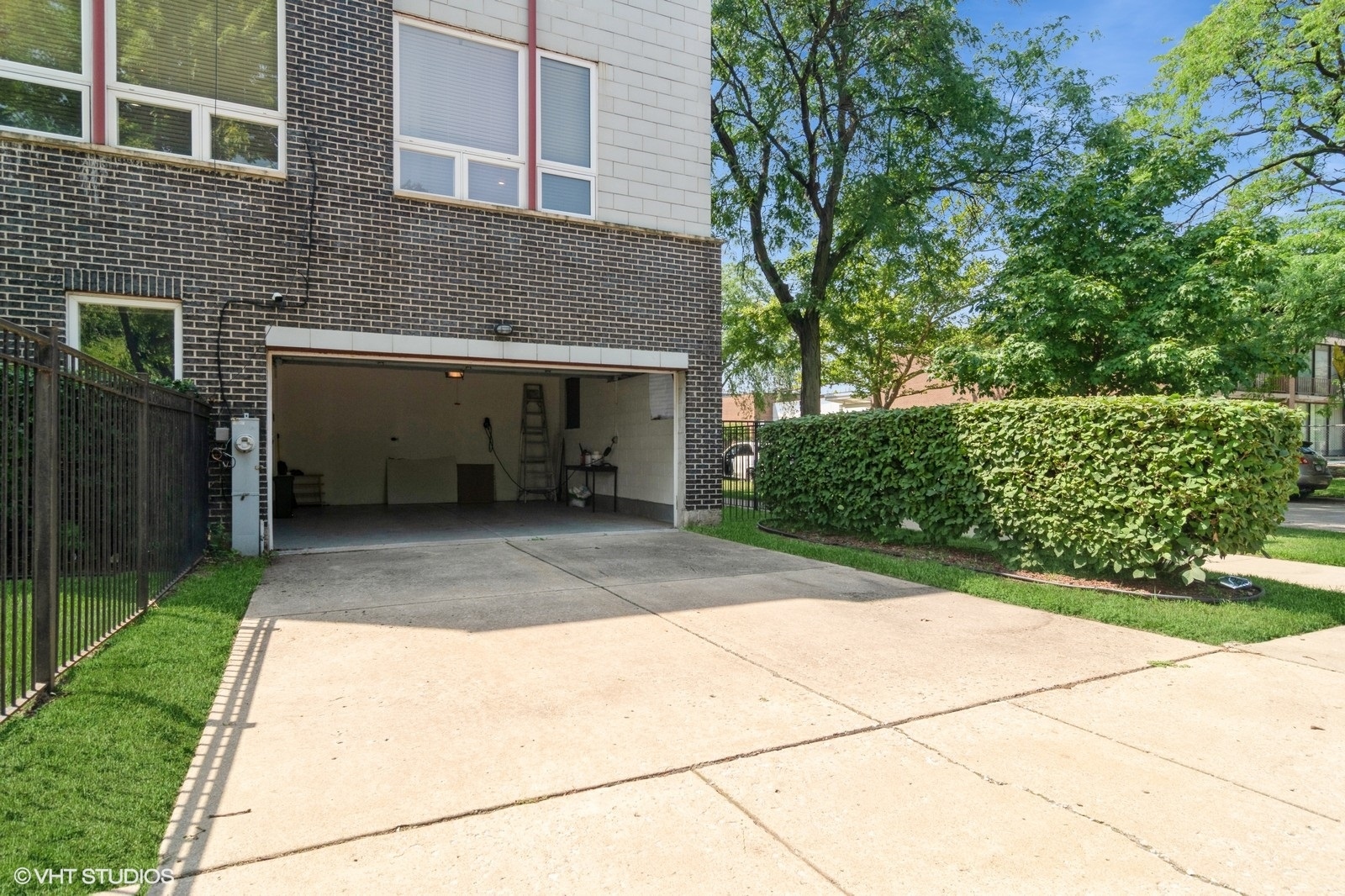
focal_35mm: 18
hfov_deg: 90.0
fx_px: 672
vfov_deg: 67.4
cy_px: 448
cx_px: 672
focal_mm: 12
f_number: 8
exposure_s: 1/250
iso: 200
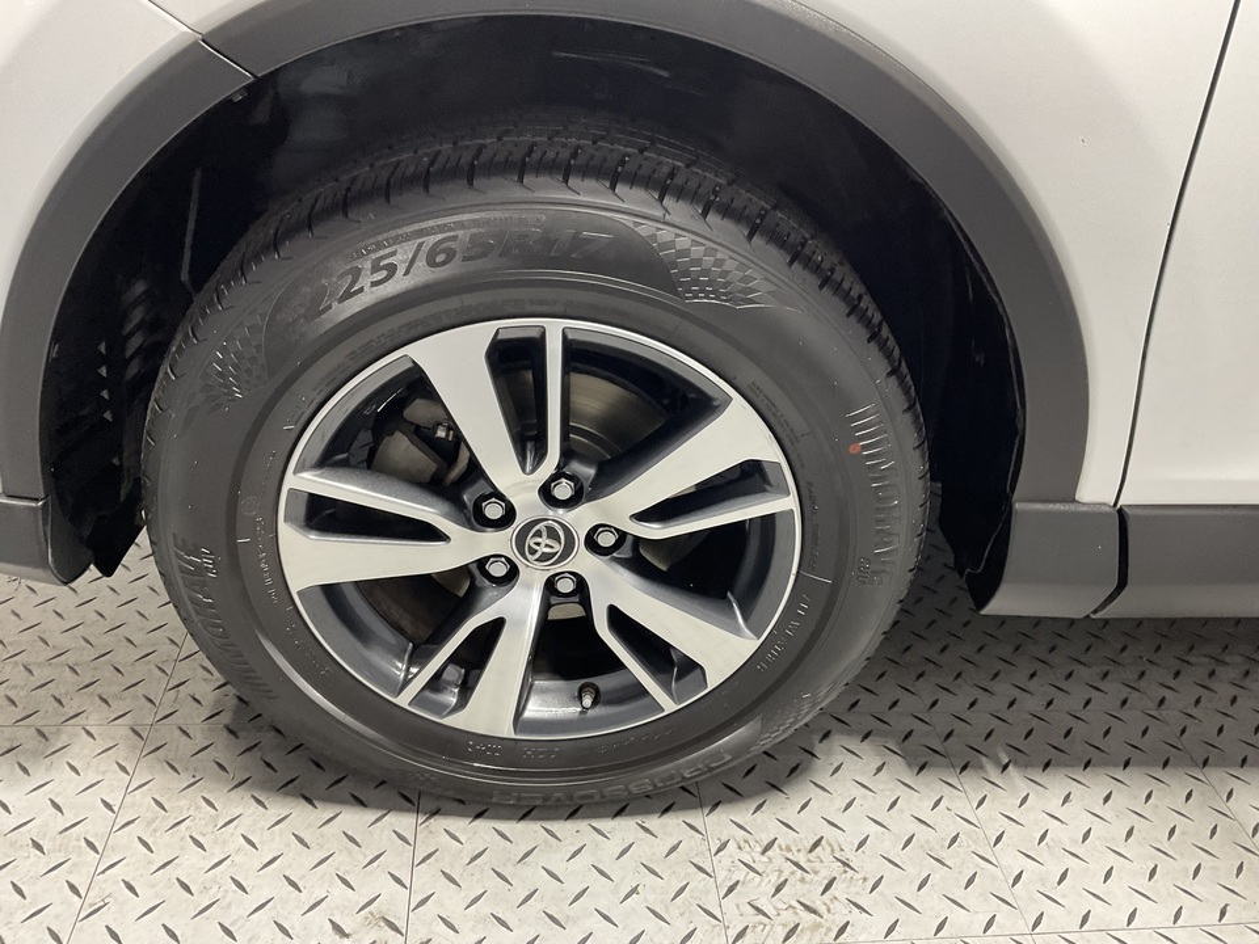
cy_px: 472
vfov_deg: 48.2
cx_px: 630
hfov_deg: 61.7
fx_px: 1055
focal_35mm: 29
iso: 100
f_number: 1.8
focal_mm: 3
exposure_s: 1/60
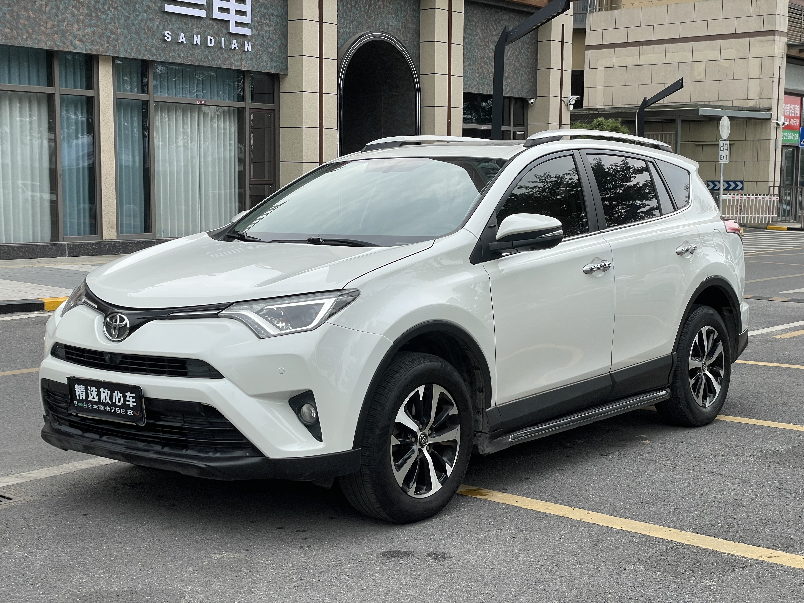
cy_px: 302
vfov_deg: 28.0
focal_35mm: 52
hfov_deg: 36.8
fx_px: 1208
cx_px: 402
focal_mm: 6
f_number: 2
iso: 25
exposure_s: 1/484
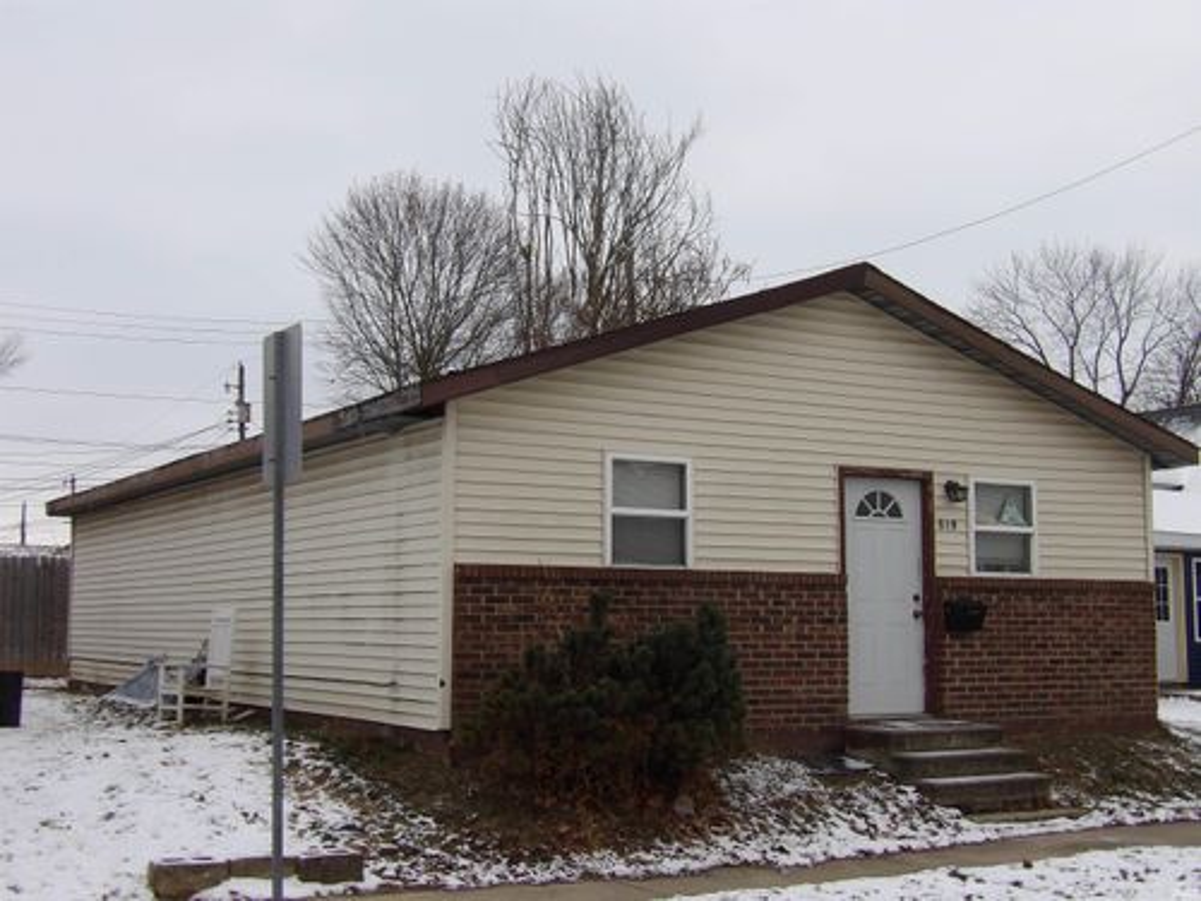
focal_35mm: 46
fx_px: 1596
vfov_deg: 31.5
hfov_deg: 41.2
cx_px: 600
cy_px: 450
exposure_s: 1/142
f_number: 3.8
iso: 100
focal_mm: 8.2
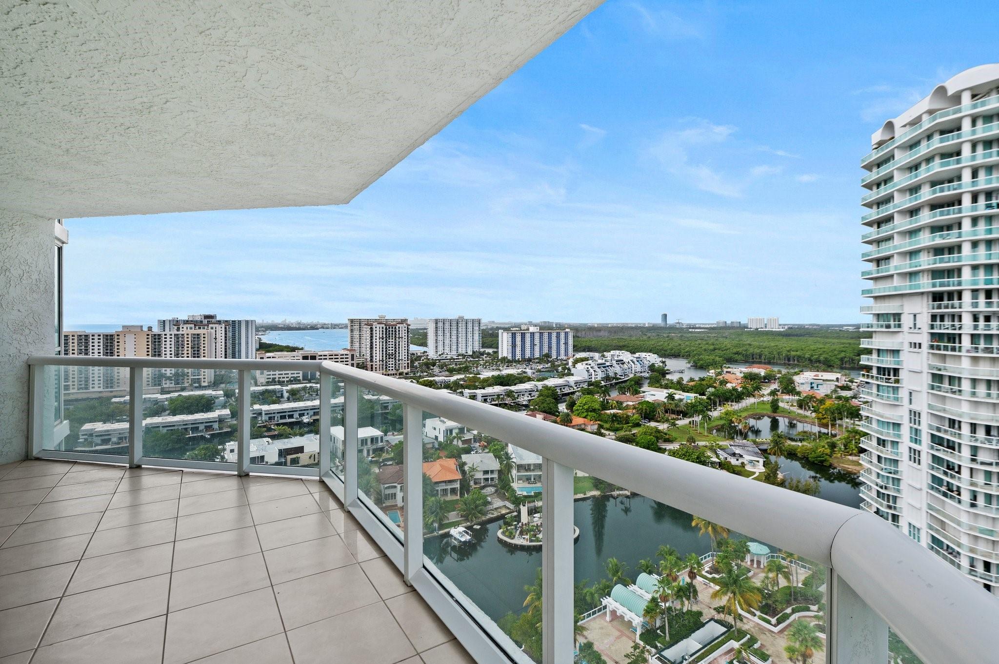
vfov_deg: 70.3
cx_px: 500
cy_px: 332
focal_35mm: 17
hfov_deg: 93.3
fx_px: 471
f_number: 8
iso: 200
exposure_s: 1/400
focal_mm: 17
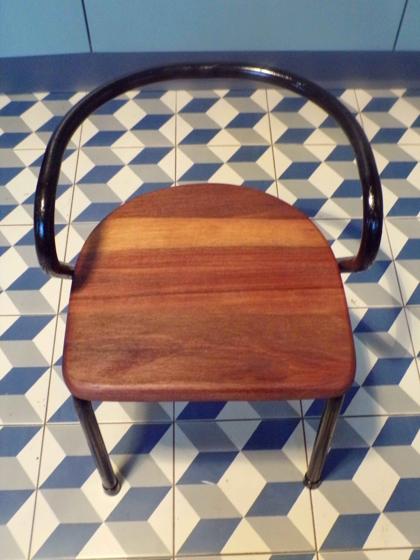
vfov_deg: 50.1
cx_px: 210
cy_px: 280
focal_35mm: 37
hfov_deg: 38.7
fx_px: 599
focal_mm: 6.6
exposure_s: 1/12
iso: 800
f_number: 3.3
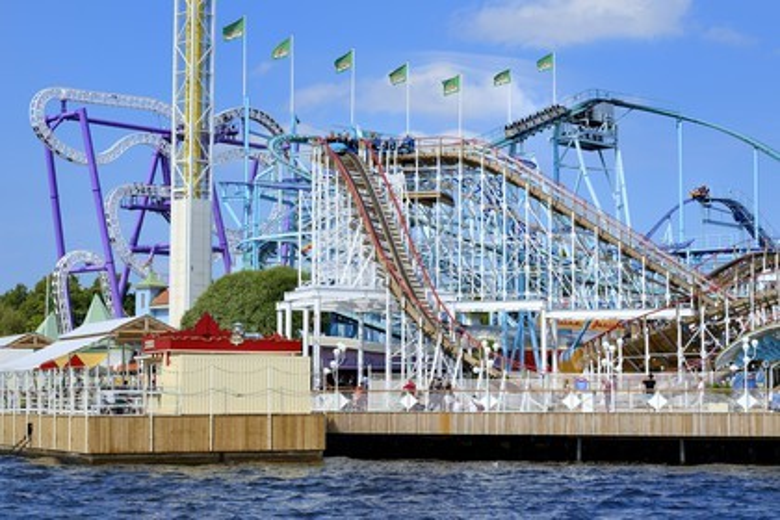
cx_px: 390
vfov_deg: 19.5
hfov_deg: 28.8
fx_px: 1517
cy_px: 260
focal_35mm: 70
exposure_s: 1/800
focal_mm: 70
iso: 200
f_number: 10
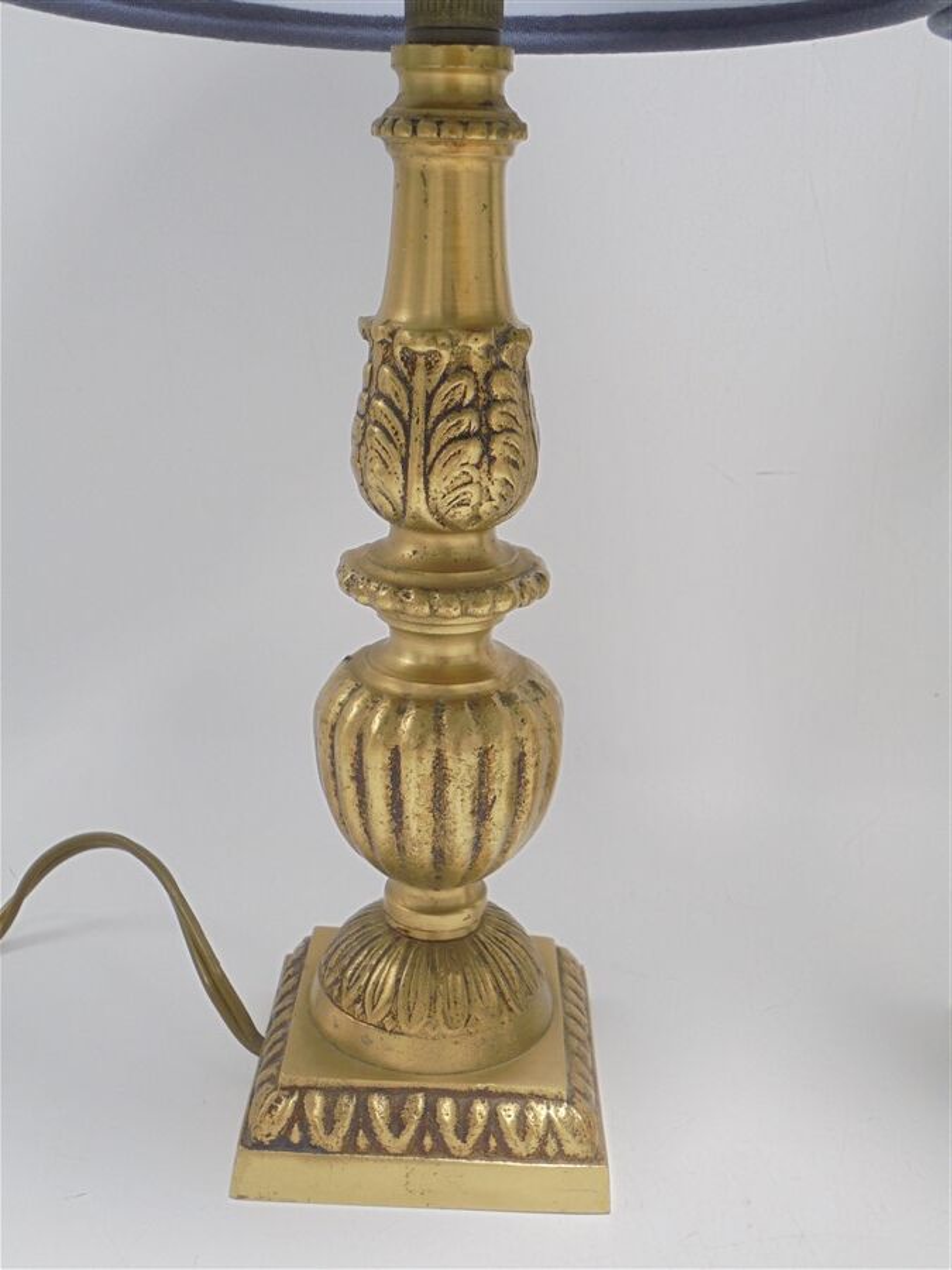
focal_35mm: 38
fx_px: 1393
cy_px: 635
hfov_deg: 37.7
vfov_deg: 49.0
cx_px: 476
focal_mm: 6.9
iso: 100
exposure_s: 1/30
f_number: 4.2
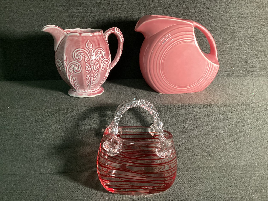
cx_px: 134
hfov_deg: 58.3
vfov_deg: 45.4
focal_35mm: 31
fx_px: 240
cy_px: 100
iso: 320
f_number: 2.4
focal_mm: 3.3
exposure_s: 1/40
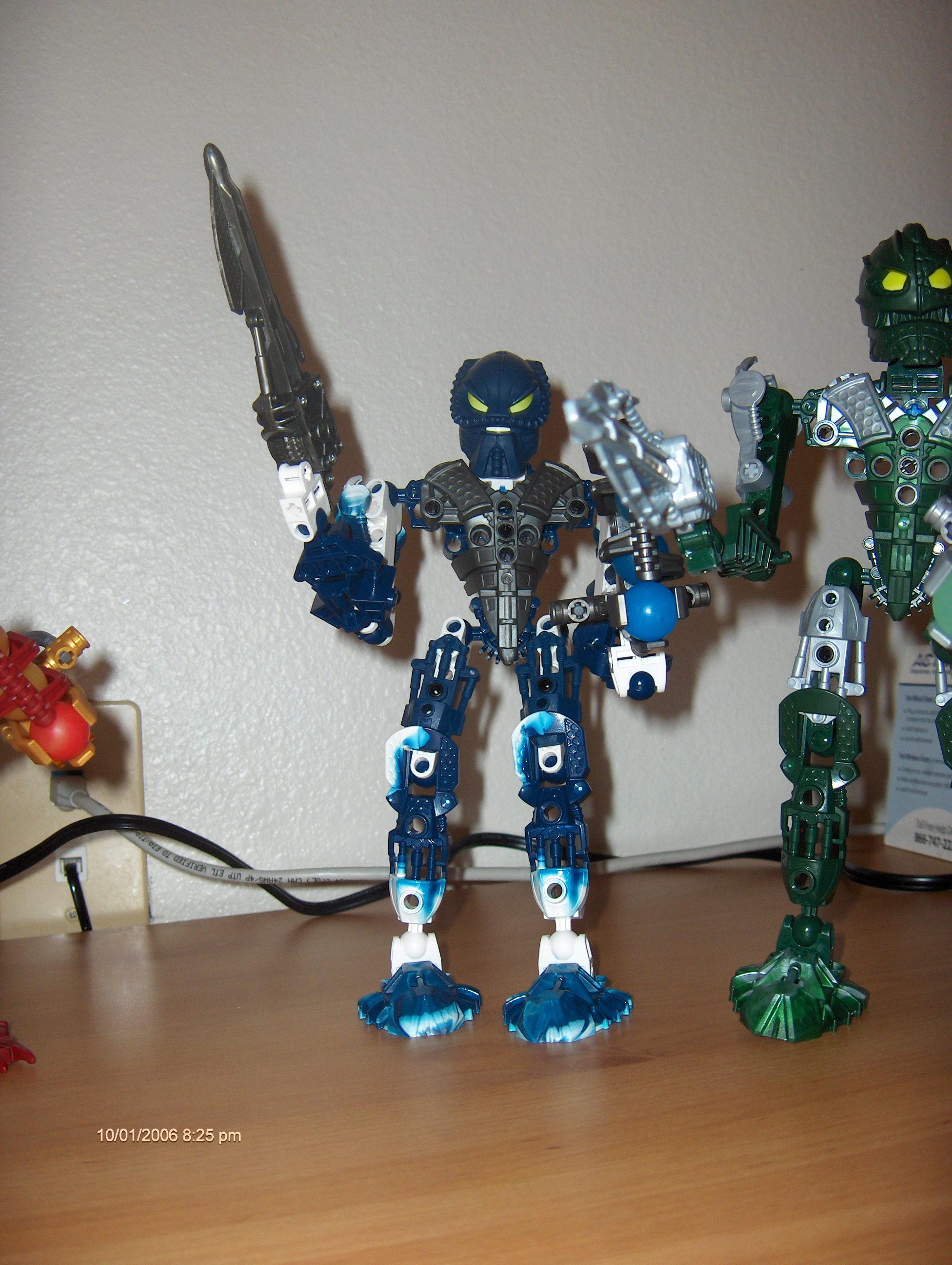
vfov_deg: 47.8
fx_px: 1426
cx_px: 476
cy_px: 632
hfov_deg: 36.9
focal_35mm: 39
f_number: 2.8
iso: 100
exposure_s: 1/60
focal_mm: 8
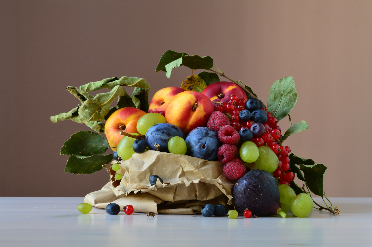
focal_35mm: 82
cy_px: 124
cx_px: 186
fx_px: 852
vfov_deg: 16.5
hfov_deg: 24.6
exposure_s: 1
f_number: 18
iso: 100
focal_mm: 55
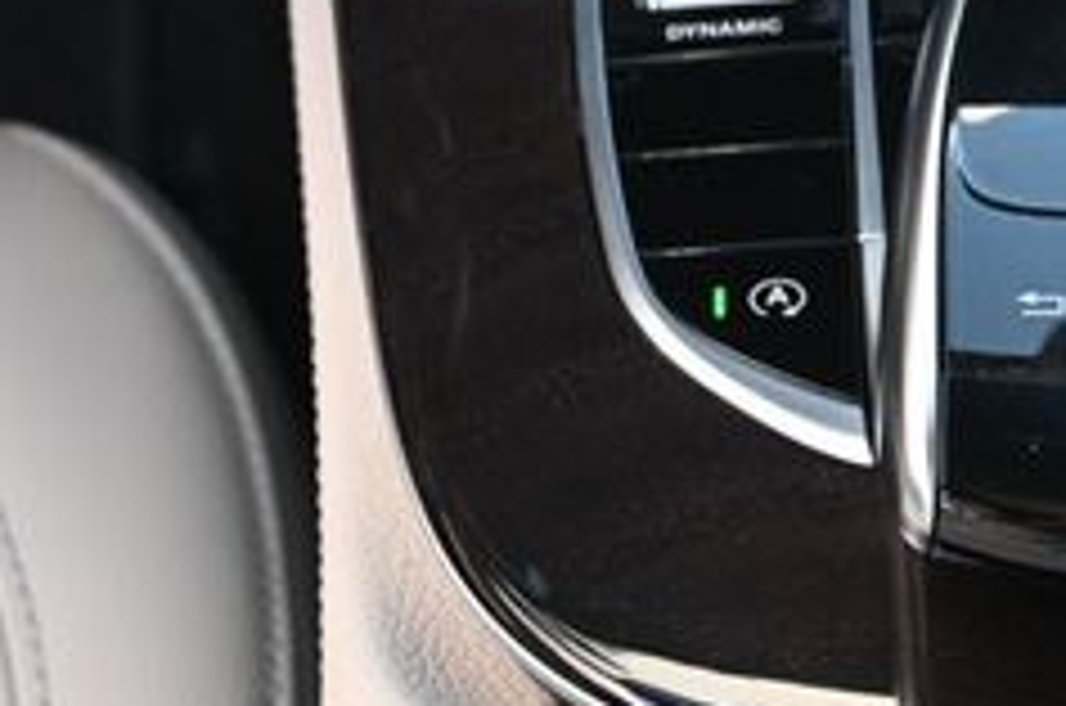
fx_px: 4916
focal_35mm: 166
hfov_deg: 12.2
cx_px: 1187
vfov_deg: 8.2
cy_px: 319
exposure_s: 1/125
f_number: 5.6
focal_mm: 41
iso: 1100
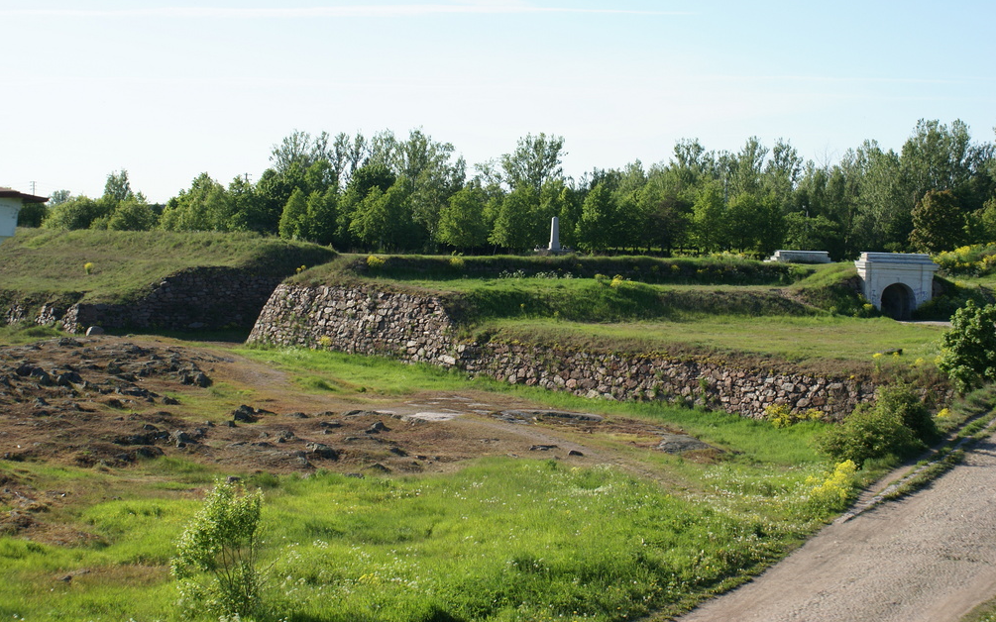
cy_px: 287
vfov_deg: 23.7
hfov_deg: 37.2
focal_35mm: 55
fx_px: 1480
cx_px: 503
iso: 100
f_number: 7.1
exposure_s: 1/400
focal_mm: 35
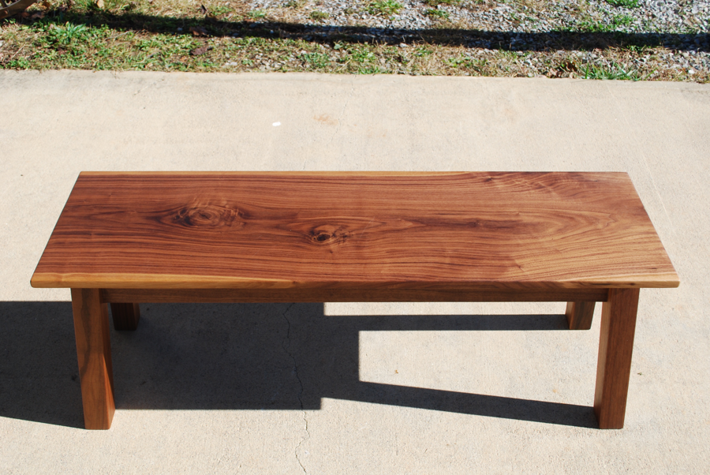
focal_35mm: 36
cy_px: 238
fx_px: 711
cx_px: 355
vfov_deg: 37.0
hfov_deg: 53.1
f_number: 7.1
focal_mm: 24
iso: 100
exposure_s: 1/200
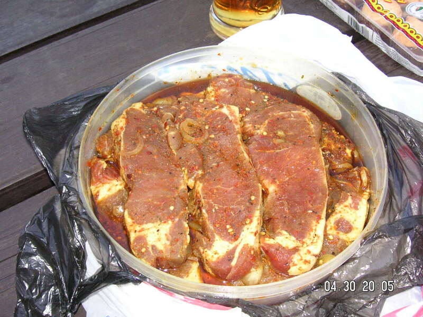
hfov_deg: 38.2
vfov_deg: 29.1
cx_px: 212
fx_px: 611
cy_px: 158
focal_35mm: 50
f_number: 3.4
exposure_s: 1/45
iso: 160
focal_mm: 8.4
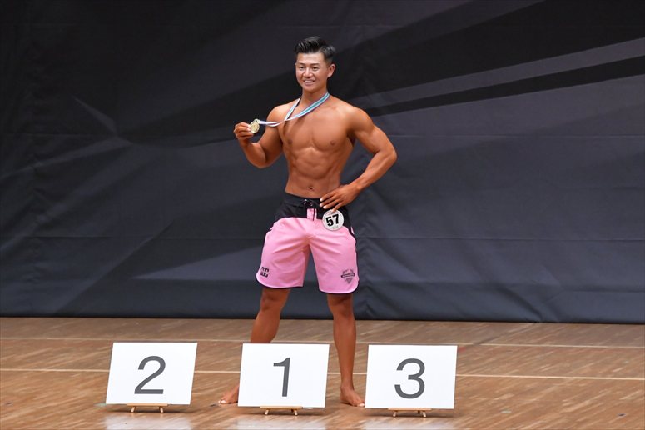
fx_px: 5104
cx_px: 322
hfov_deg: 7.2
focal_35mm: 285
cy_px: 215
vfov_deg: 4.8
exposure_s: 1/400
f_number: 5.6
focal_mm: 190
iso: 6400
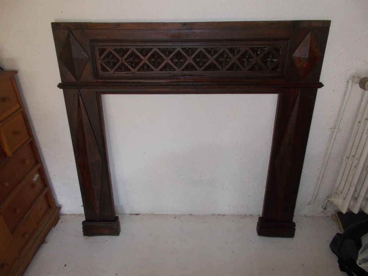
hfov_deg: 67.3
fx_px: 276
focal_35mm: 26
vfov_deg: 53.1
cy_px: 138
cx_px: 184
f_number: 3.2
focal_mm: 4.6
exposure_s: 1/25
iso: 200
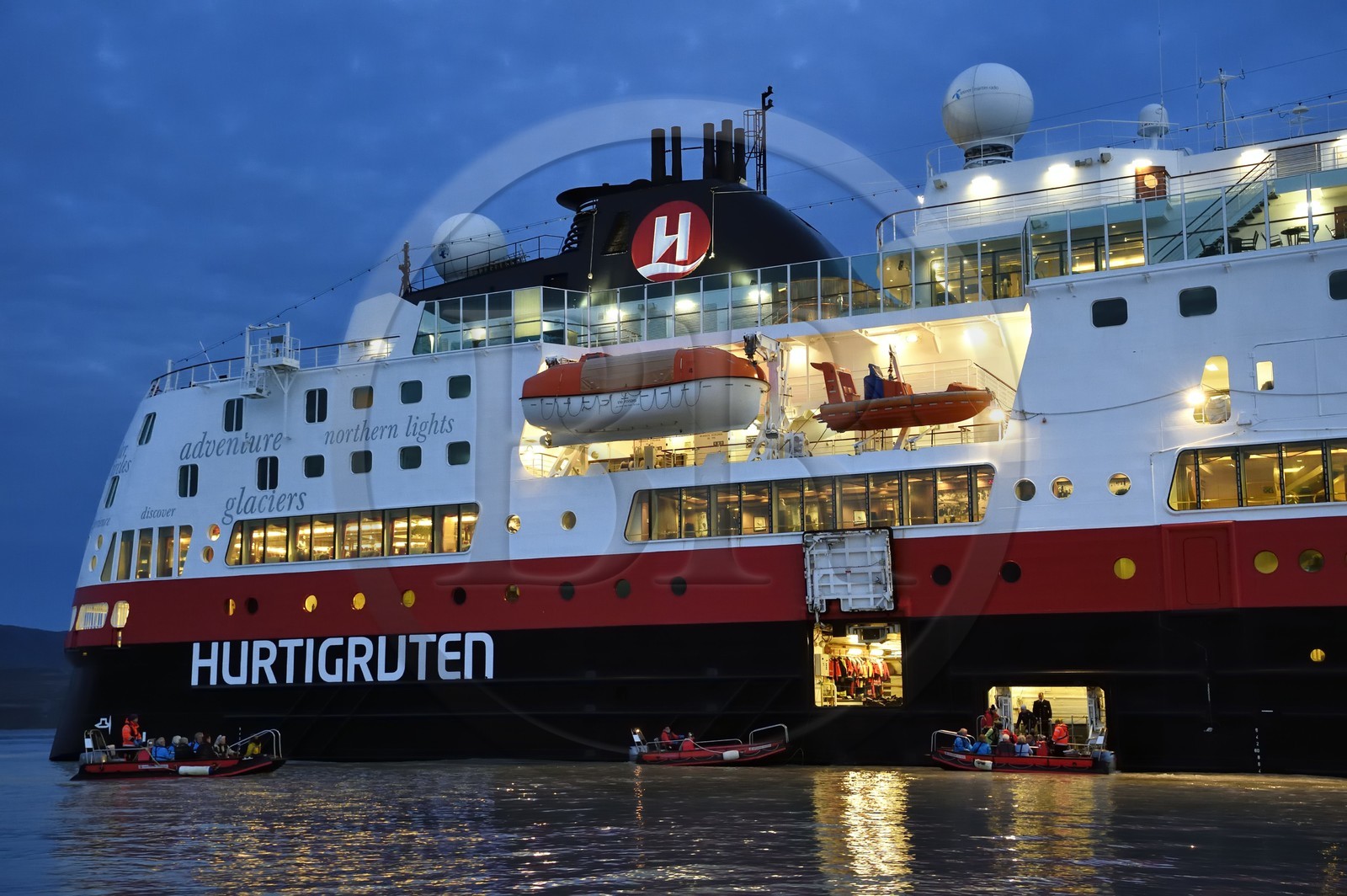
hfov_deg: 42.8
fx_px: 1720
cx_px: 674
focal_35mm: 46
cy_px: 448
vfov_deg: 29.2
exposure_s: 1/80
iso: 4000
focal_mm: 46
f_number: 5.6
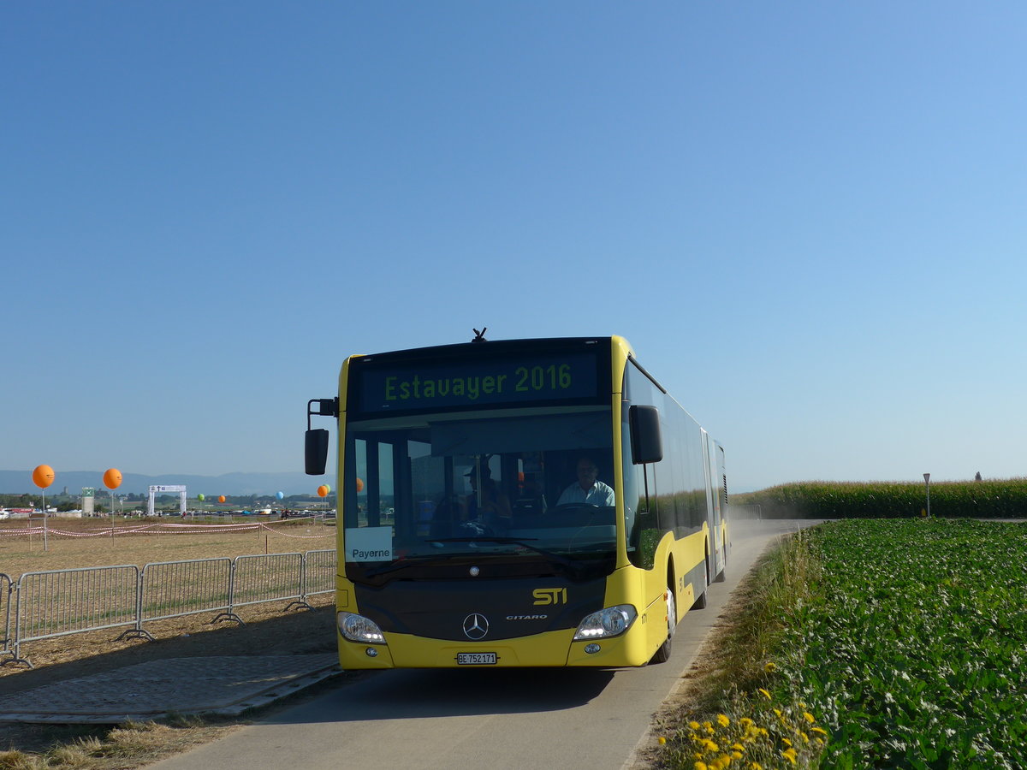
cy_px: 385
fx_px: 1157
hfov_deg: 47.9
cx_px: 514
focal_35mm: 39
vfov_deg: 36.8
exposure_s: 1/2000
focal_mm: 8
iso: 80
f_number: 3.2
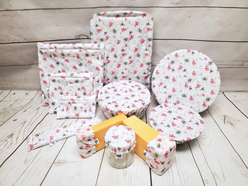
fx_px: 186
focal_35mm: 26
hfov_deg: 67.3
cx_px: 124
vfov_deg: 53.1
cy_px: 93
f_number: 2.4
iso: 250
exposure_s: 1/120
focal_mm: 4.3
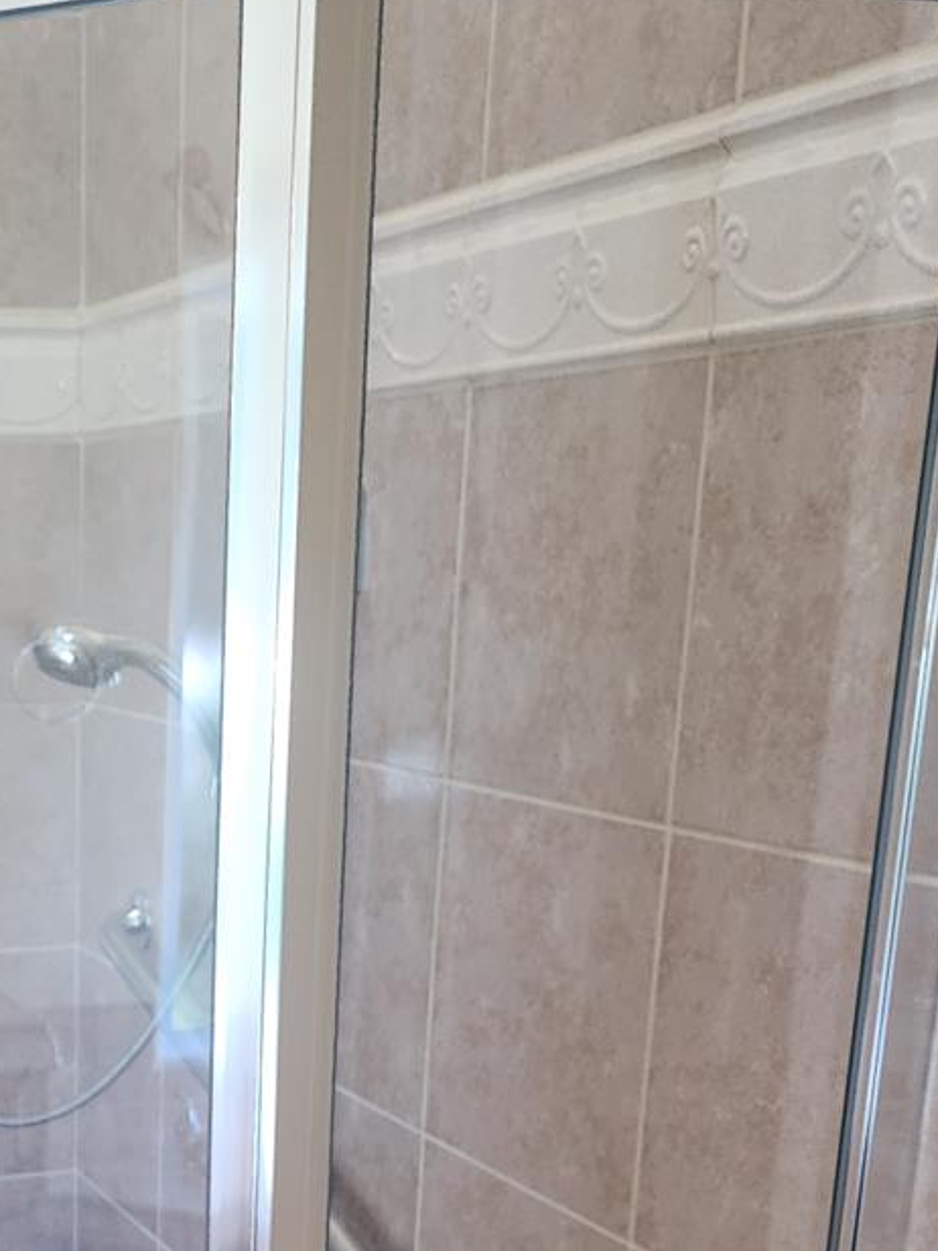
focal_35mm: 56
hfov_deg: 24.5
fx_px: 2023
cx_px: -72
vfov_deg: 32.5
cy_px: 1139
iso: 320
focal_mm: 5.4
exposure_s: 1/120
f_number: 1.8
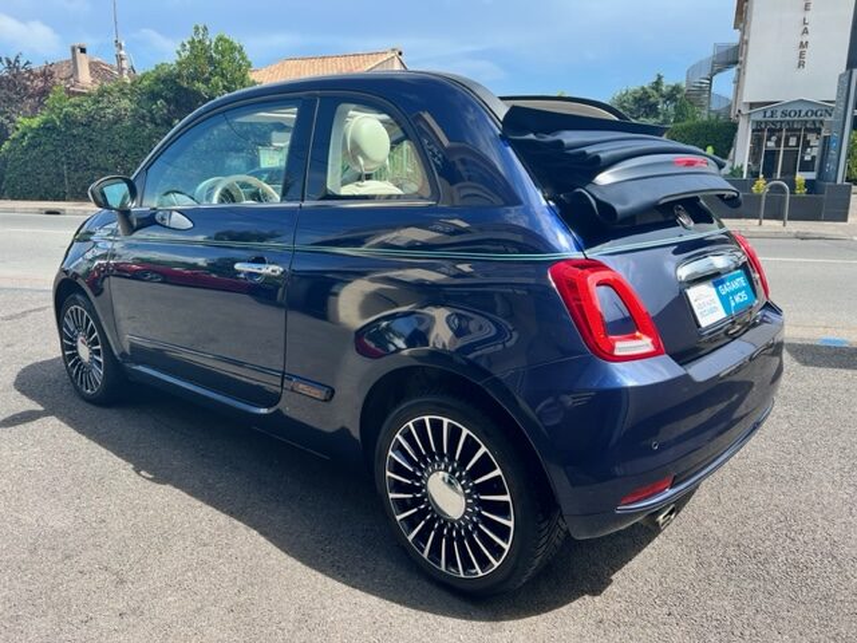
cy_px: 322
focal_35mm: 26
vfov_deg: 53.1
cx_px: 428
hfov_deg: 67.3
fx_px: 644
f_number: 1.5
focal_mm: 5.7
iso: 50
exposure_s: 1/1266
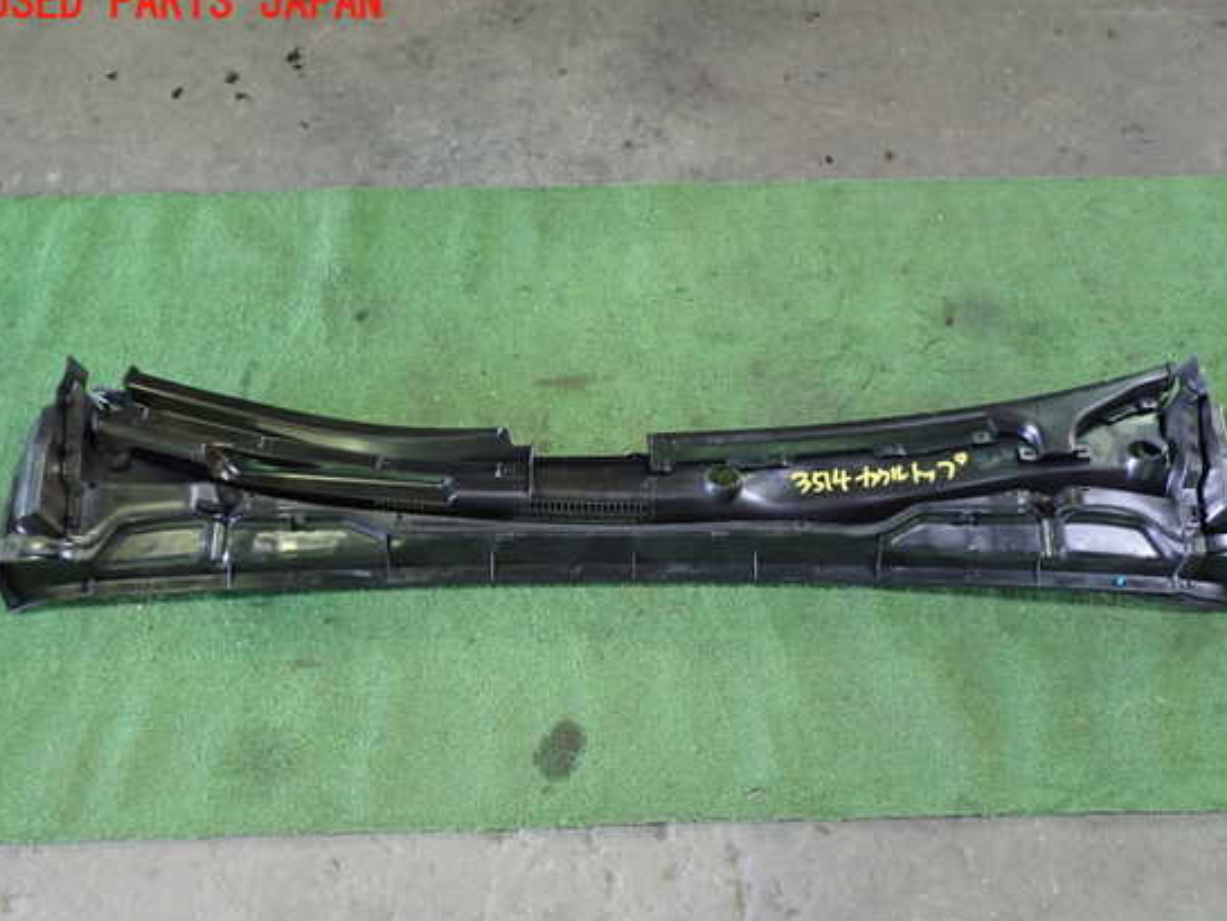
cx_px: 648
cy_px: 482
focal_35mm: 33
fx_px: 1170
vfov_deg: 42.9
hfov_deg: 55.3
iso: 640
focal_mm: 5.4
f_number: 2.3
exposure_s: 1/30
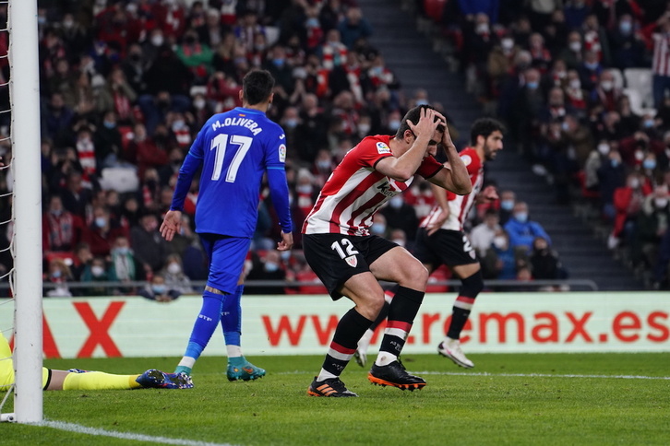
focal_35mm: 268
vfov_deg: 5.1
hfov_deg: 7.7
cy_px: 223
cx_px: 335
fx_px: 4987
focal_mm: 268
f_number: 5.6
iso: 3200
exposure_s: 1/1000
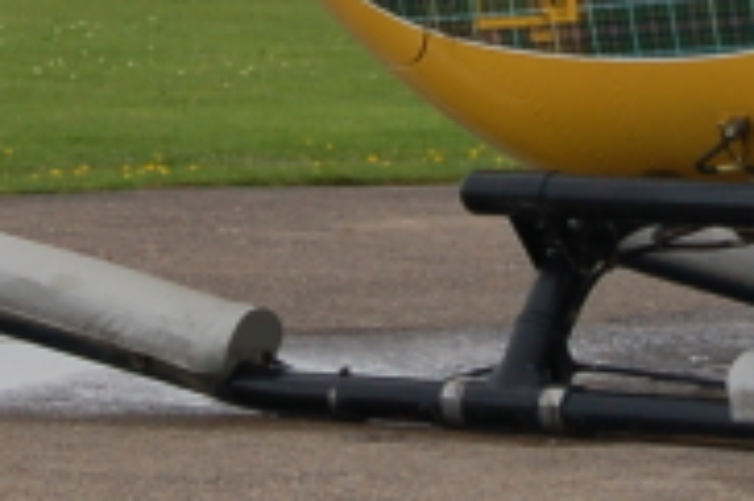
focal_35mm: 423
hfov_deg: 4.9
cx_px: 576
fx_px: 8851
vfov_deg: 3.2
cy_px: -468
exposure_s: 1/125
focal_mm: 50
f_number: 5.6
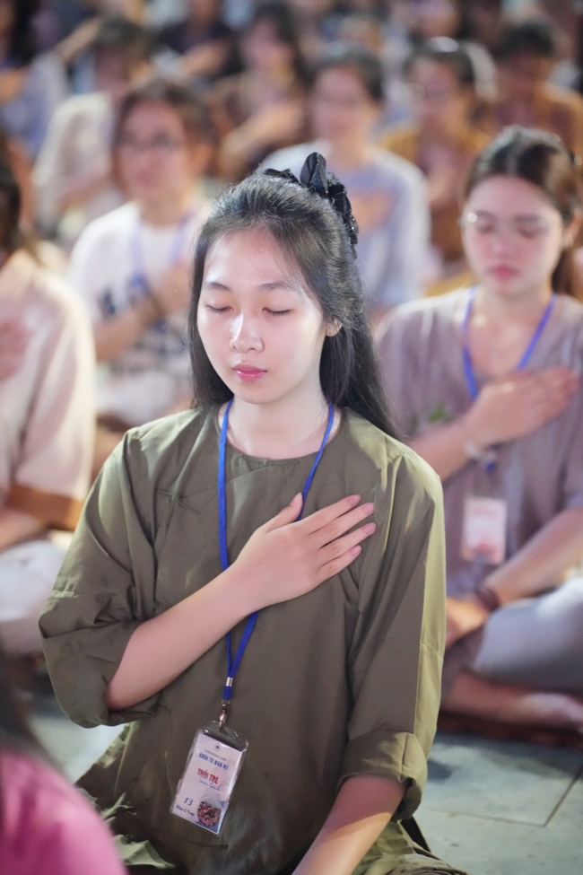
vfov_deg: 17.2
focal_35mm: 119
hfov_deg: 11.5
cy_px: 438
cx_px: 292
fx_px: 2890
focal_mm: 119
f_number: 2.8
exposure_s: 1/200
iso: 20000
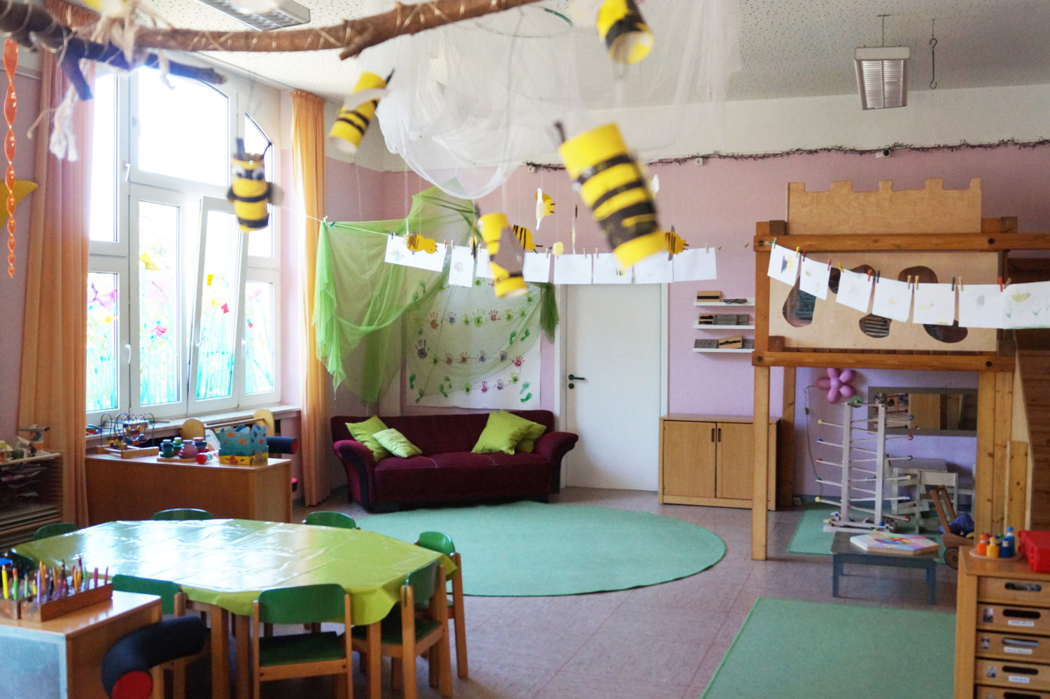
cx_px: 525
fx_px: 962
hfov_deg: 57.2
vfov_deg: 39.9
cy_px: 350
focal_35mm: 33
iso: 1000
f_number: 4
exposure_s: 1/160
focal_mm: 22
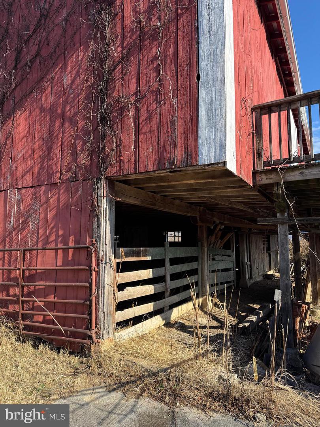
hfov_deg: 56.8
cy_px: 214
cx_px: 160
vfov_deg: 71.6
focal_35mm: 24
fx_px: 296
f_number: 1.78
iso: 80
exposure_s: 1/1637
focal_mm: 6.76
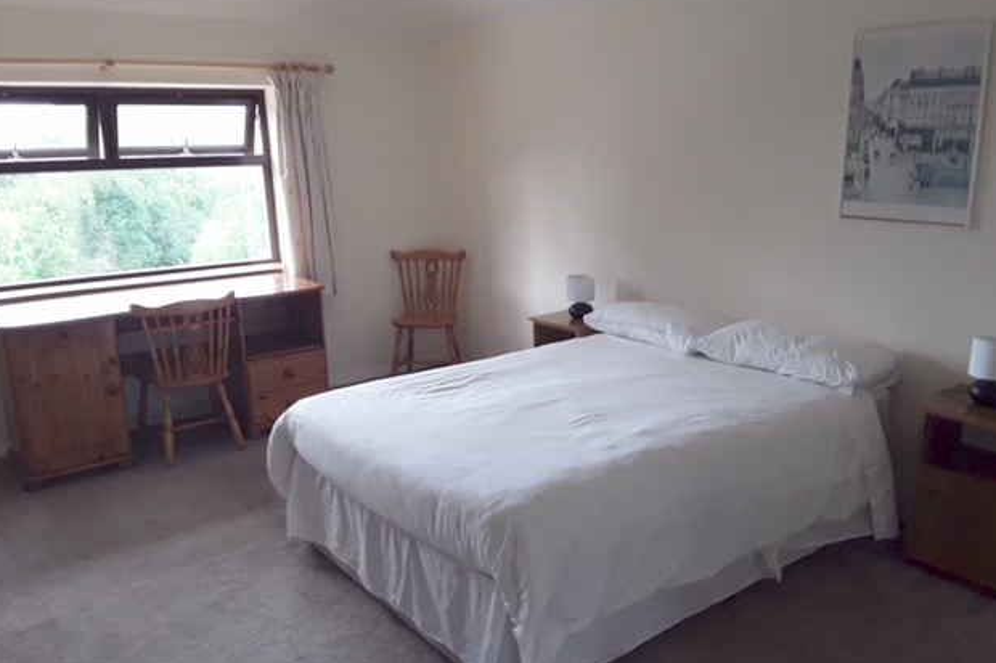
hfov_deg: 63.7
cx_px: 504
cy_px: 361
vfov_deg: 44.9
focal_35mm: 29
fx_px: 802
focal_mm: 2.91
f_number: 1.9
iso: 50
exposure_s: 1/40
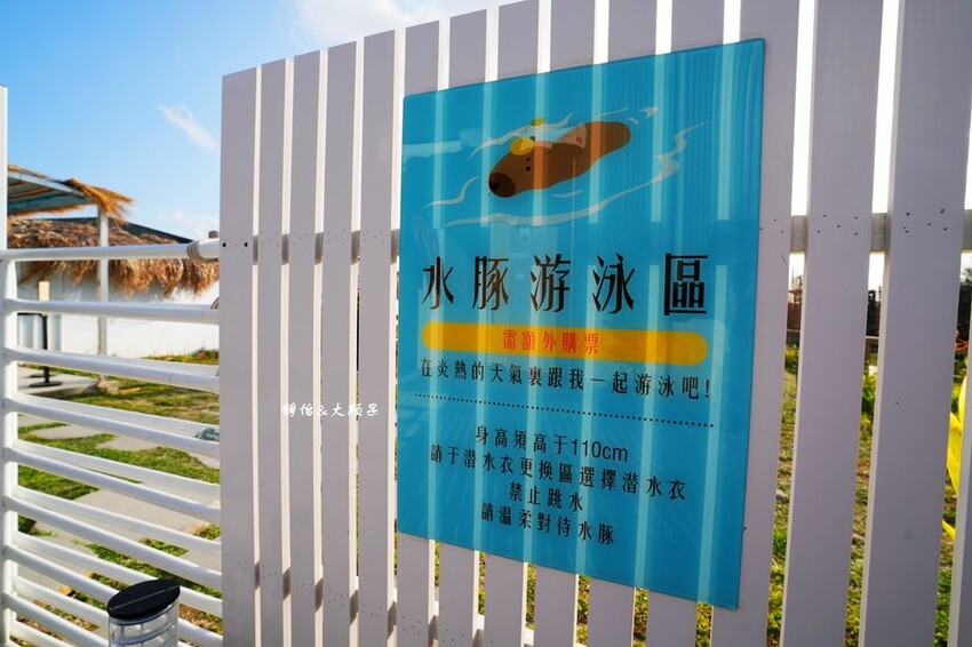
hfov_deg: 93.3
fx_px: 459
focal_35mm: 17
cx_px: 486
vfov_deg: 70.4
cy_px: 324
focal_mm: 17
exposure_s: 1/320
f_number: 8
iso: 160
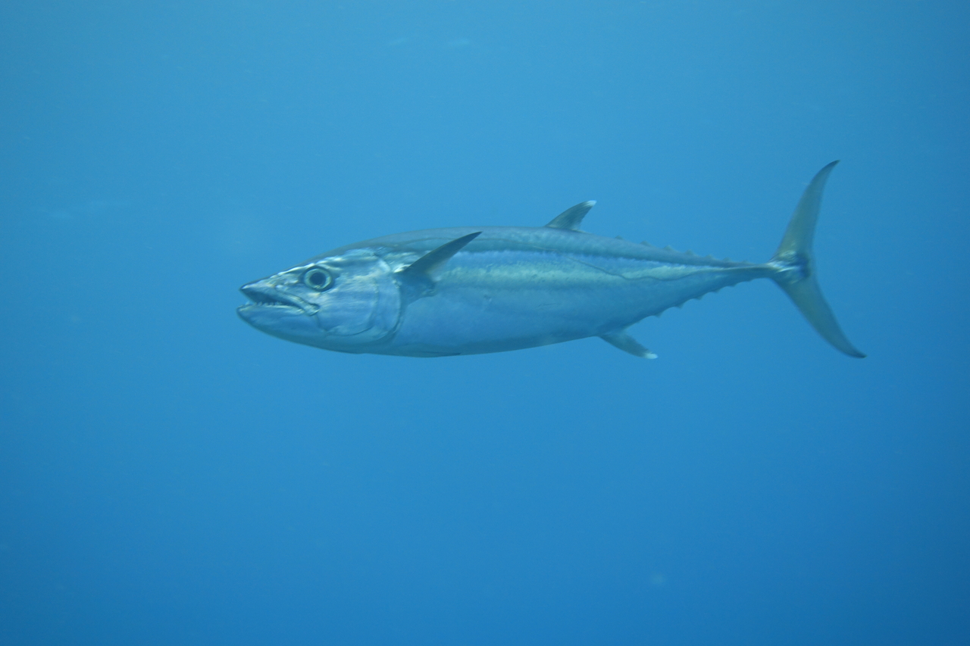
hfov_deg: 31.0
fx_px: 1751
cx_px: 485
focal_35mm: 65
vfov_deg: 20.9
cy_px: 323
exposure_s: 1/80
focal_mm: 23.9
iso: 125
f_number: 2.8
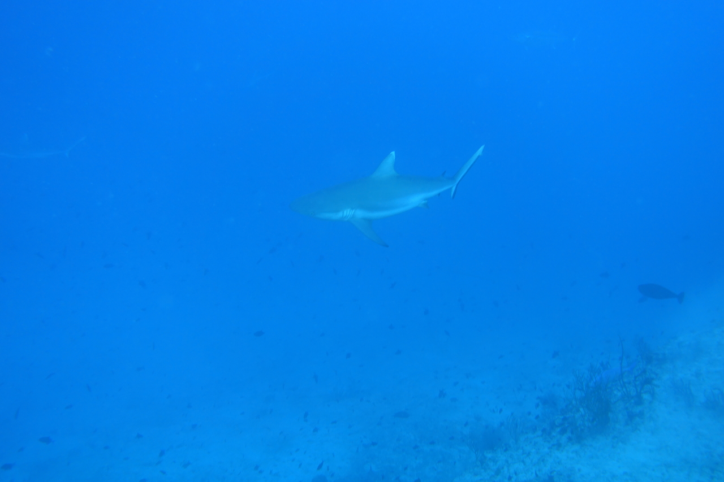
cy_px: 241
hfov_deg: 50.7
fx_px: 764
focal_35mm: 38
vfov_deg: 35.0
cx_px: 362
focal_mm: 13.92
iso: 125
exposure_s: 1/80
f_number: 2.8
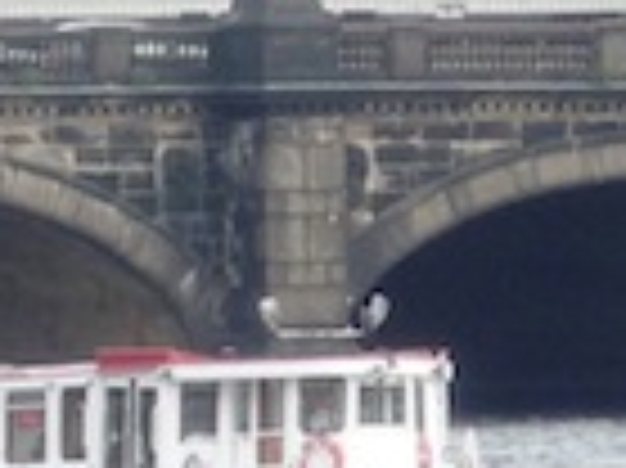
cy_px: 22
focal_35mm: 1609
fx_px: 29072
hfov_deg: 1.2
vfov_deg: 0.9
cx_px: -158
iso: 100
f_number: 4.9
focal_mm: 47
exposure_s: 1/125
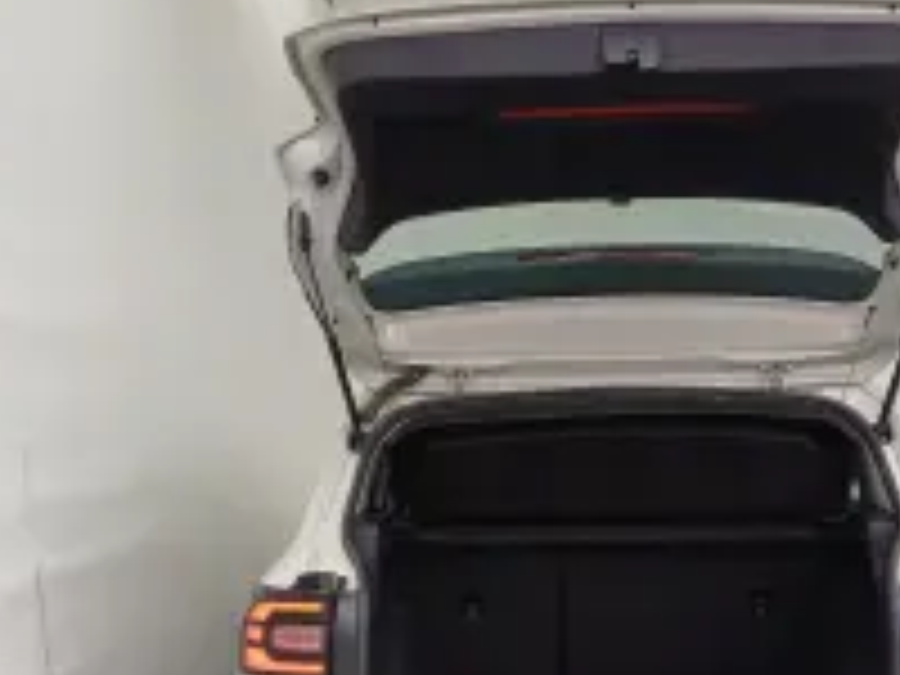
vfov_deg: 31.4
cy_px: 536
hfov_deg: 41.9
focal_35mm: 45
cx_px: 536
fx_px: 1170
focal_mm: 4.65
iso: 50
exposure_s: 1/104
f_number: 1.8
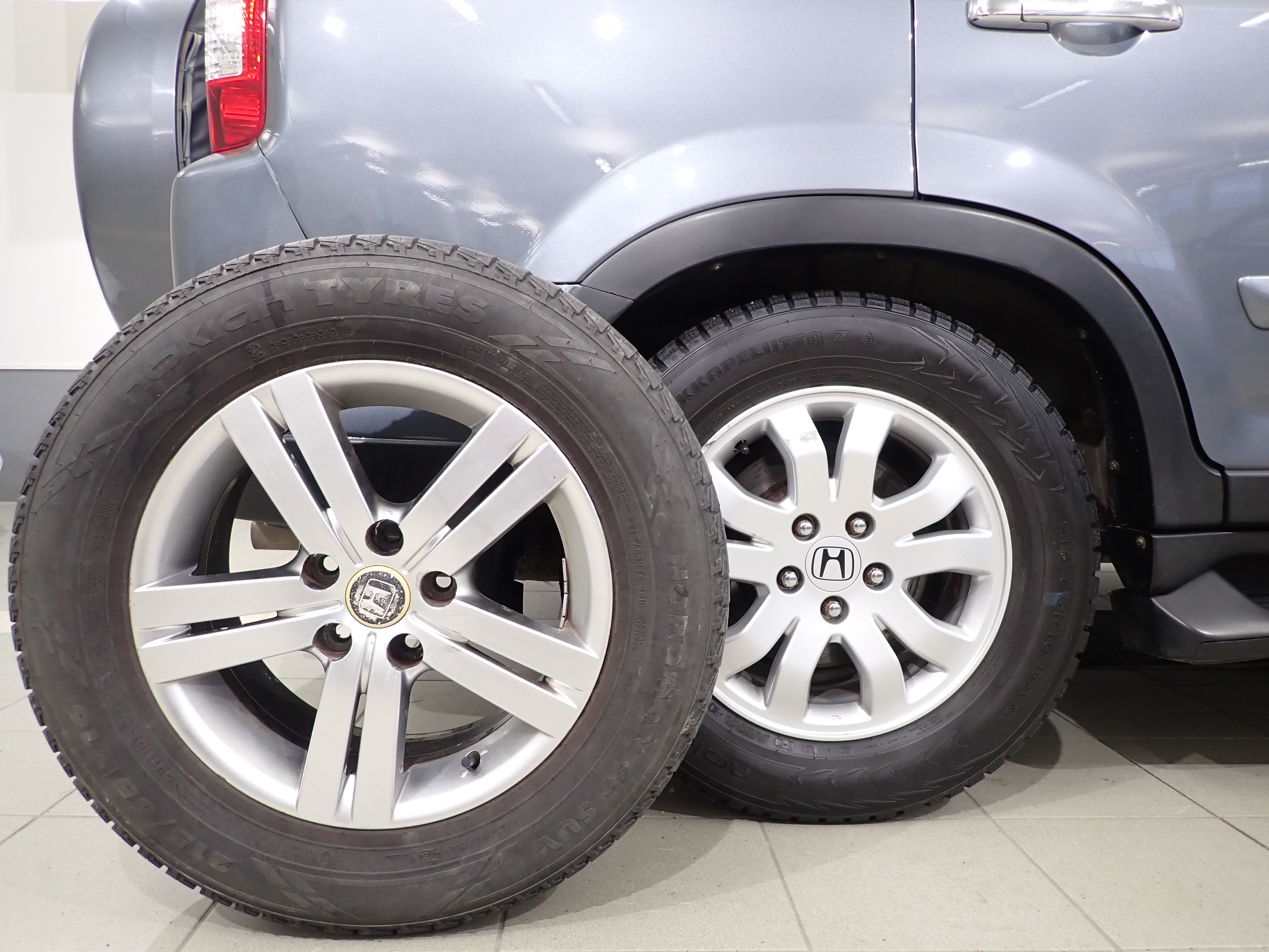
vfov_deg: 54.9
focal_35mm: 25
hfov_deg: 69.4
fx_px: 916
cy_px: 476
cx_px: 634
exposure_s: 1/30
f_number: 2
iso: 200
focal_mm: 4.5
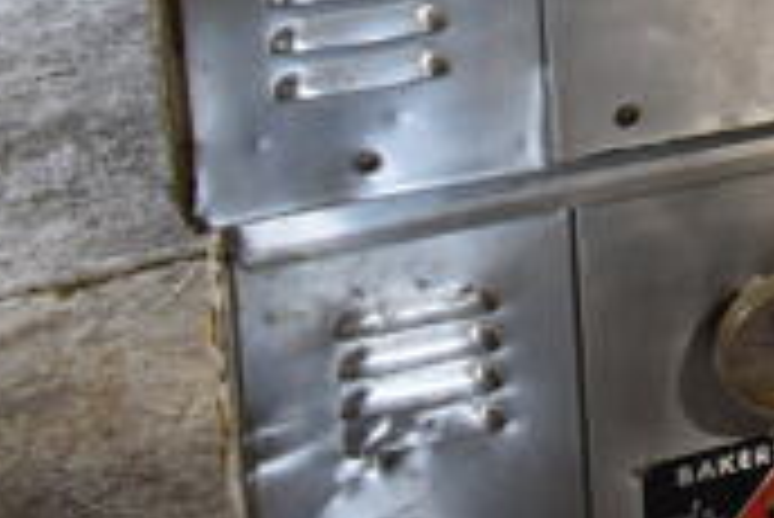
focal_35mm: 96
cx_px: 1228
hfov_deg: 18.3
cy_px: -392
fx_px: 2066
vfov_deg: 13.0
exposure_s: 1/30
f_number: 3.5
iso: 450
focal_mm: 18
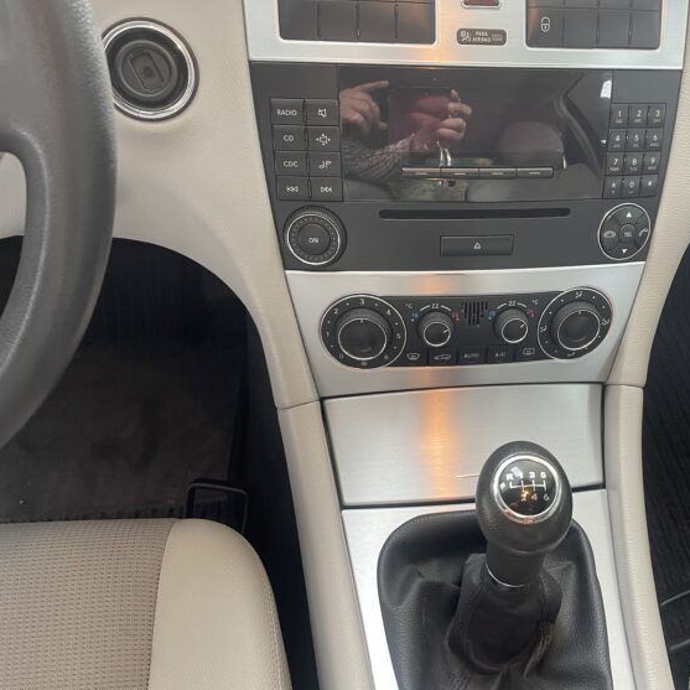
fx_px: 744
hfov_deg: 48.6
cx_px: 479
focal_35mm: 33
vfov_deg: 49.7
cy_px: 351
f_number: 1.6
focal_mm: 4.2
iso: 160
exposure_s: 1/50
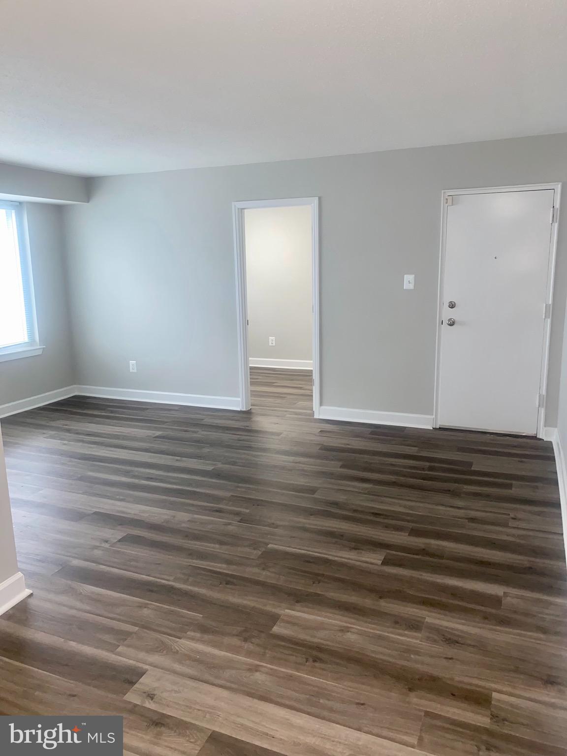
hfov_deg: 53.1
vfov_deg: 67.3
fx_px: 568
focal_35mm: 26
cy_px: 378
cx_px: 284
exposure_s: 1/24
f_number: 1.8
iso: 50
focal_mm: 4.25
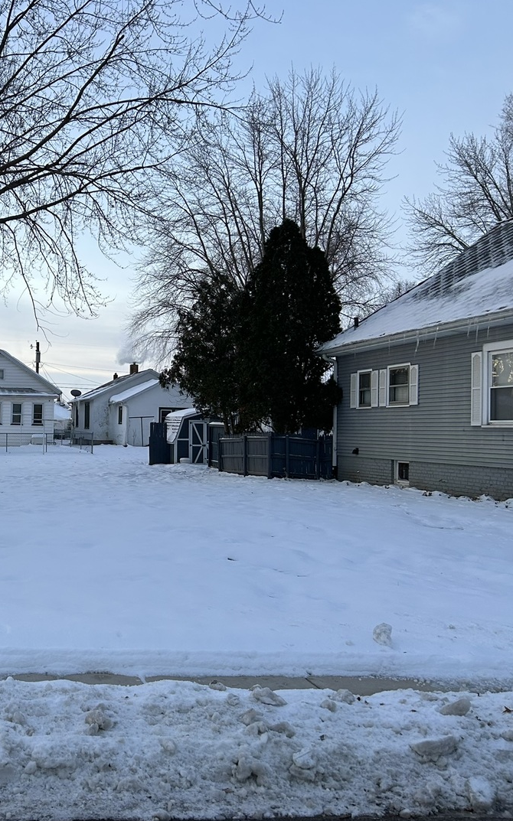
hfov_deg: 31.3
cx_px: -26
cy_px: 410
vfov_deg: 52.8
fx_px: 828
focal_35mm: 37
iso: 100
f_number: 1.5
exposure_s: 1/121
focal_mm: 5.7
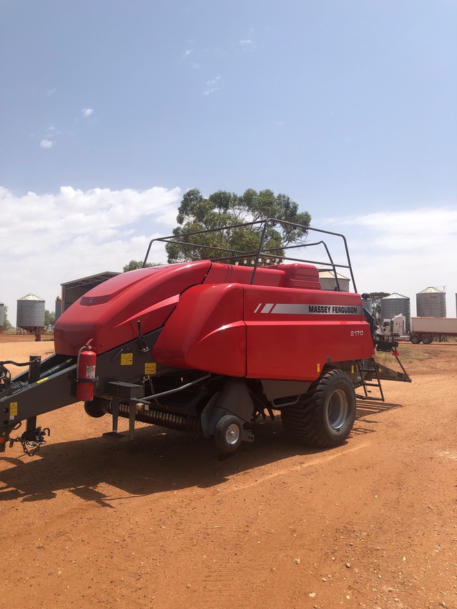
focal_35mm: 28
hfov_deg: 49.7
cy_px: 304
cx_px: 228
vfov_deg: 63.4
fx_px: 493
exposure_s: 1/2825
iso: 20
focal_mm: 3.99
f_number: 1.8
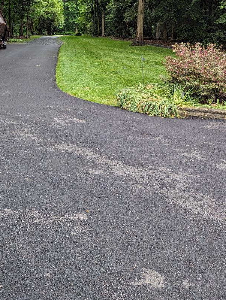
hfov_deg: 30.1
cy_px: 33
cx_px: 17
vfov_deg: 38.5
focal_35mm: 46
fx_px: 399
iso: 51
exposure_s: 1/303
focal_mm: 6.81
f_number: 1.85
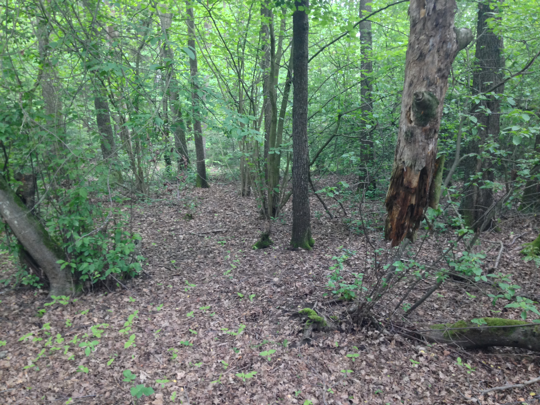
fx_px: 515
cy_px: 202
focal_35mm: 33
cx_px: 270
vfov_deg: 42.9
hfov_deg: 55.4
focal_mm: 4.12
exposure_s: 1/20
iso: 100
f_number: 2.4
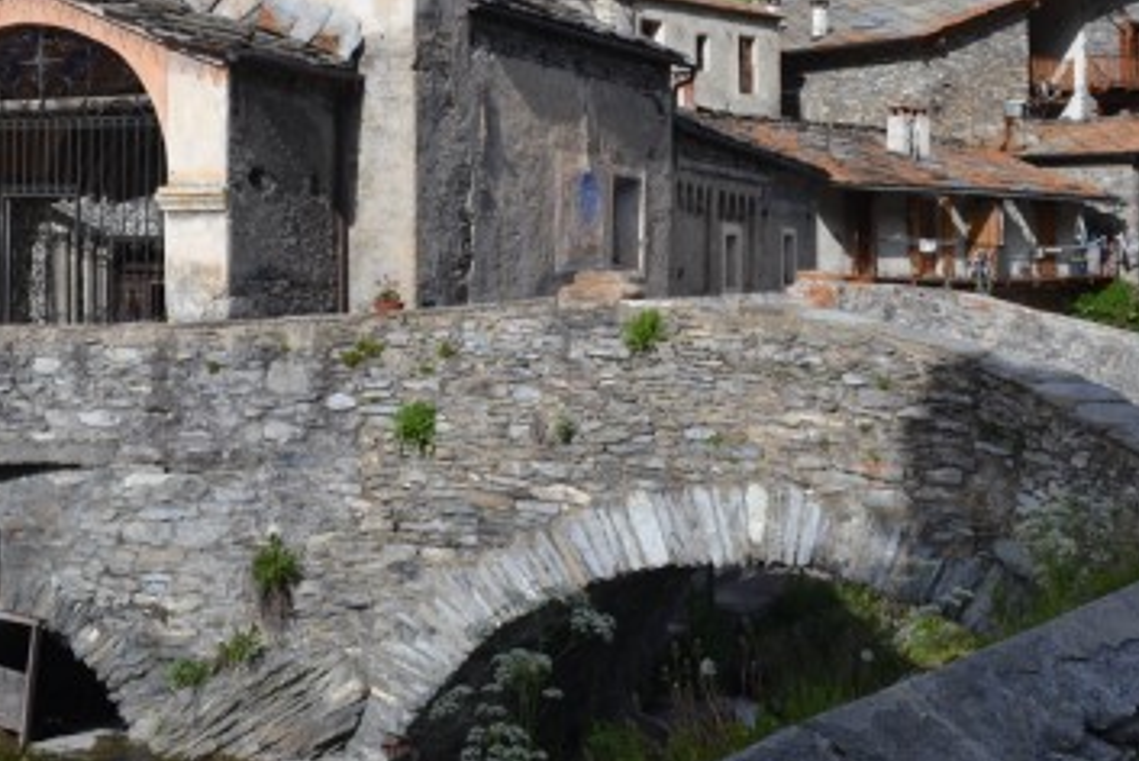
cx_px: 358
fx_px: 1742
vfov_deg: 24.3
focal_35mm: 55
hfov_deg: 35.8
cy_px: 145
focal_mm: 18
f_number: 6.3
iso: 100
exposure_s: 1/160
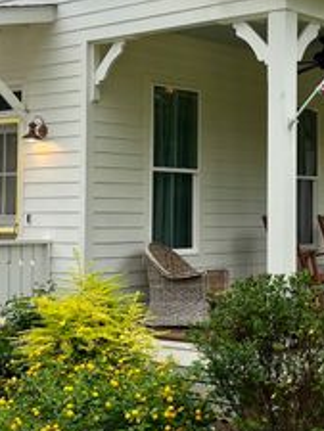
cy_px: 162
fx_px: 960
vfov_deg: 25.3
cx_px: 199
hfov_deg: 19.1
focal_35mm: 77
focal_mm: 5.1
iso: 50
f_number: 1.6
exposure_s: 1/1140
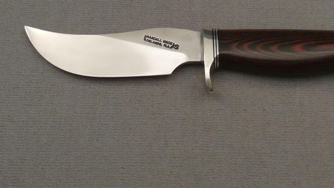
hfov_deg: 37.7
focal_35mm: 55
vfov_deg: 21.6
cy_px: 41
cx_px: 198
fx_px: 487
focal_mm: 7.28
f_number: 3.6
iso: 400
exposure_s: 1/25
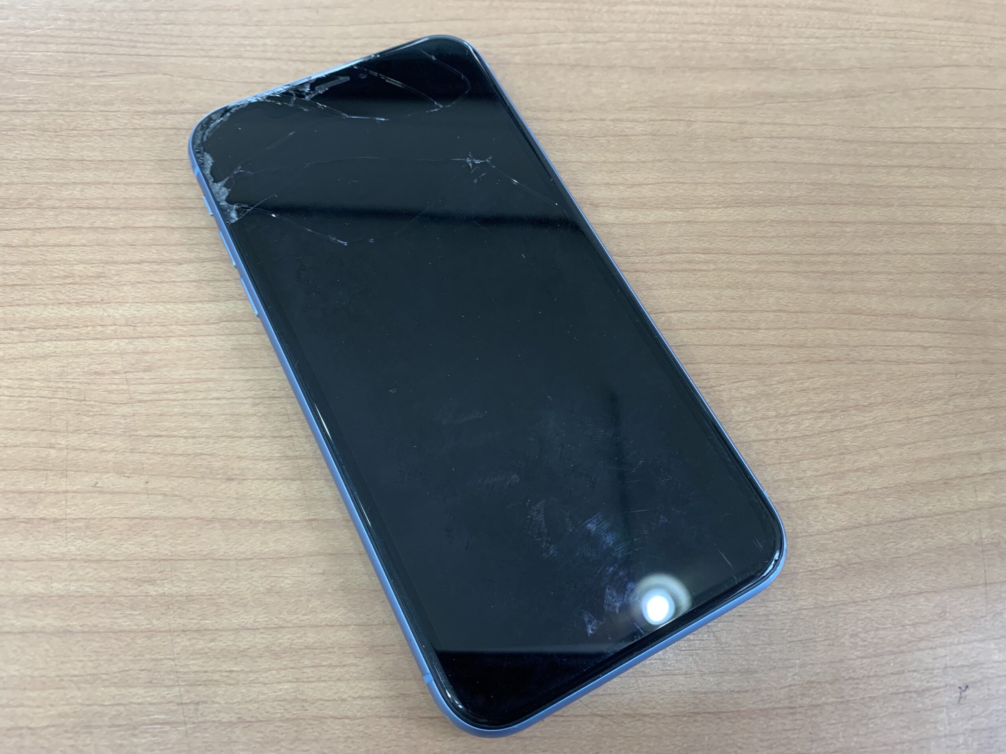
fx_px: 756
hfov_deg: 67.3
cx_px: 503
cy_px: 377
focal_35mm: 26
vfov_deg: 53.1
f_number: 1.8
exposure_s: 1/50
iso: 160
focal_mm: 4.25
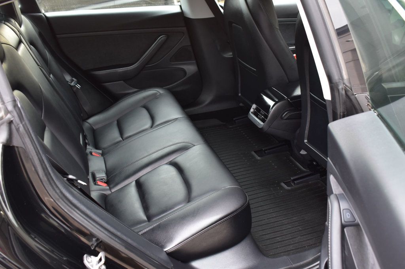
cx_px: 202
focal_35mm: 38
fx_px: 422
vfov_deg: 35.5
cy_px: 134
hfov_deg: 51.3
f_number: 6.3
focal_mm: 25
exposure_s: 1/20
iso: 400
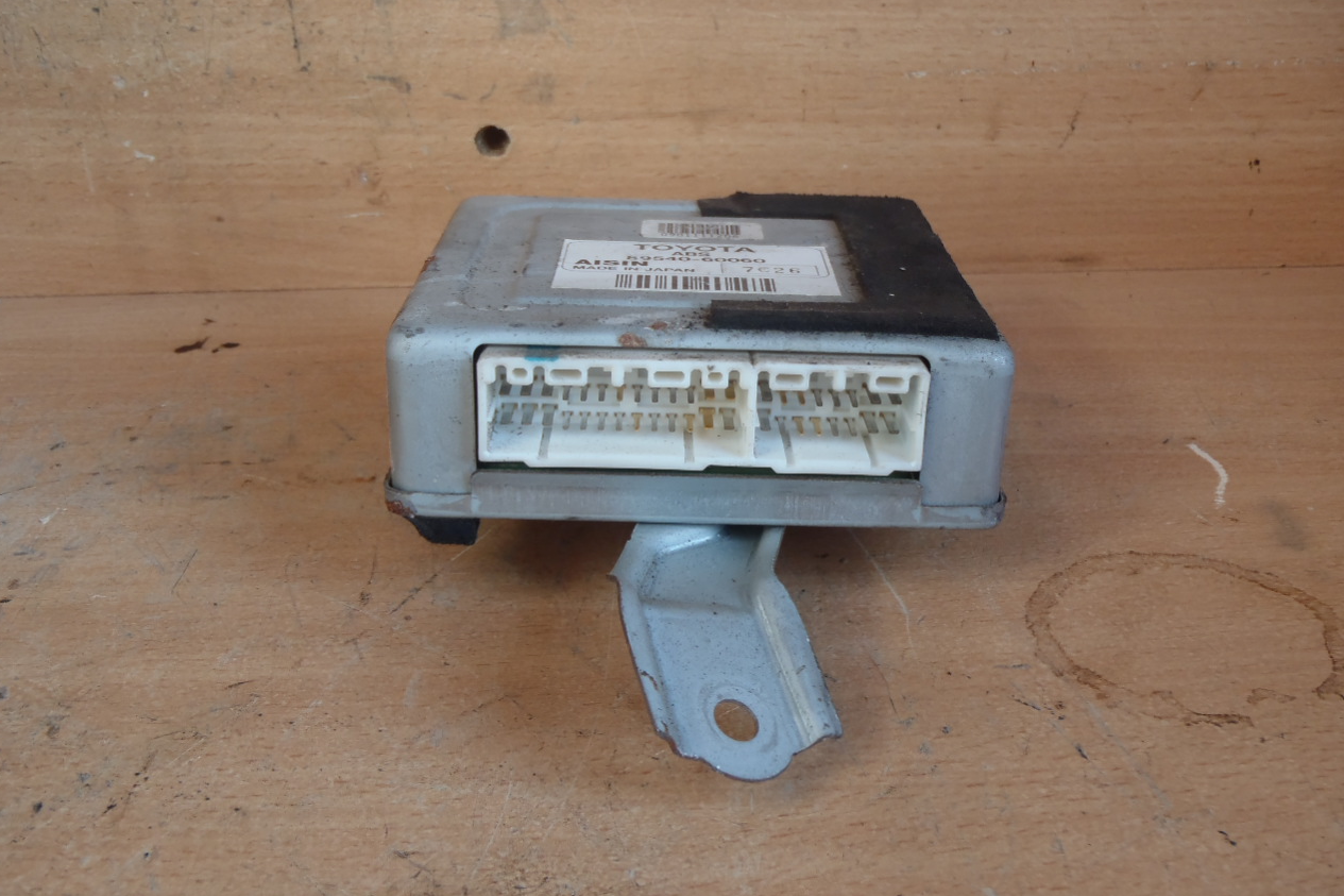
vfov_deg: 33.4
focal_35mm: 40
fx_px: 1493
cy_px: 474
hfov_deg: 48.5
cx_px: 665
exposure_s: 1/50
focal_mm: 6.83
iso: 100
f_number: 4.6
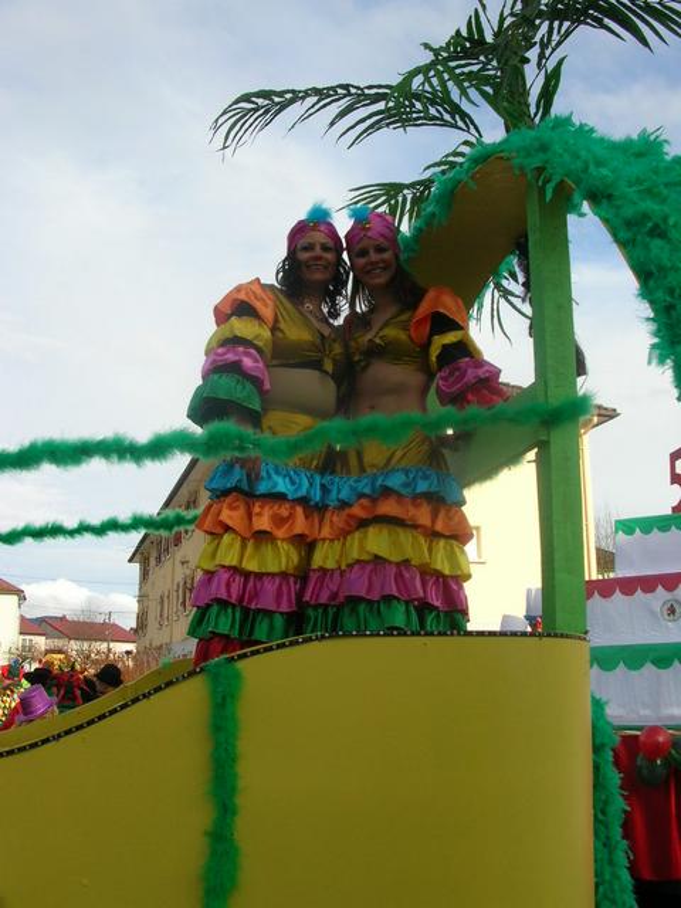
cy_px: 454
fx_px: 918
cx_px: 340
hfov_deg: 40.7
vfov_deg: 52.6
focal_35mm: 35
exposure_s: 1/237
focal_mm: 5.8
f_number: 5.6
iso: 50
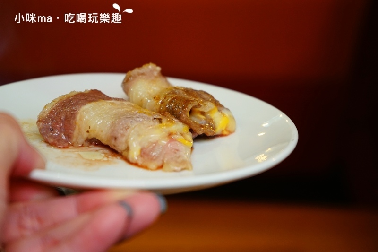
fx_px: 735
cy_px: 126
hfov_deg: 28.8
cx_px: 189
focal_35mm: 70
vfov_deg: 19.4
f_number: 5.6
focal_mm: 70
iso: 1600
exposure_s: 1/80
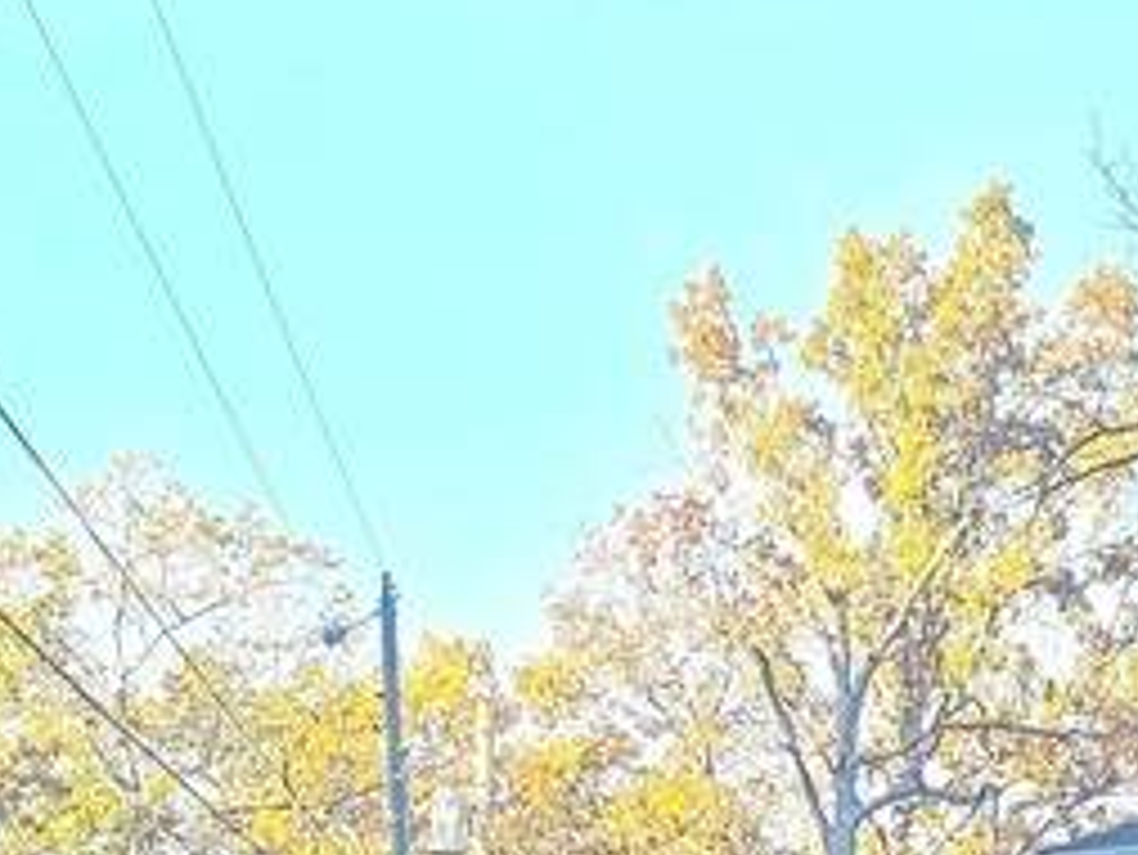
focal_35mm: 93
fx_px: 3059
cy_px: 1458
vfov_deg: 14.3
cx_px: 684
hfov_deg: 21.0
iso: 20
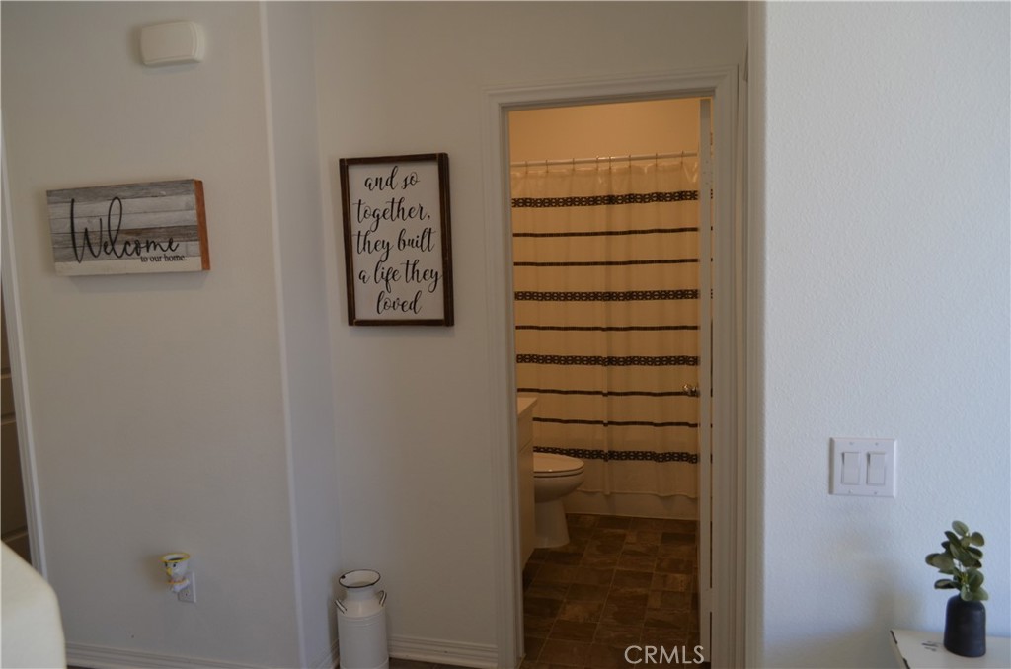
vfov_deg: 47.7
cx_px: 506
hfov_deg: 67.5
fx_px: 757
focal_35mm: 27
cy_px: 334
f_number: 5
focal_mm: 18
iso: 400
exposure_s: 1/100
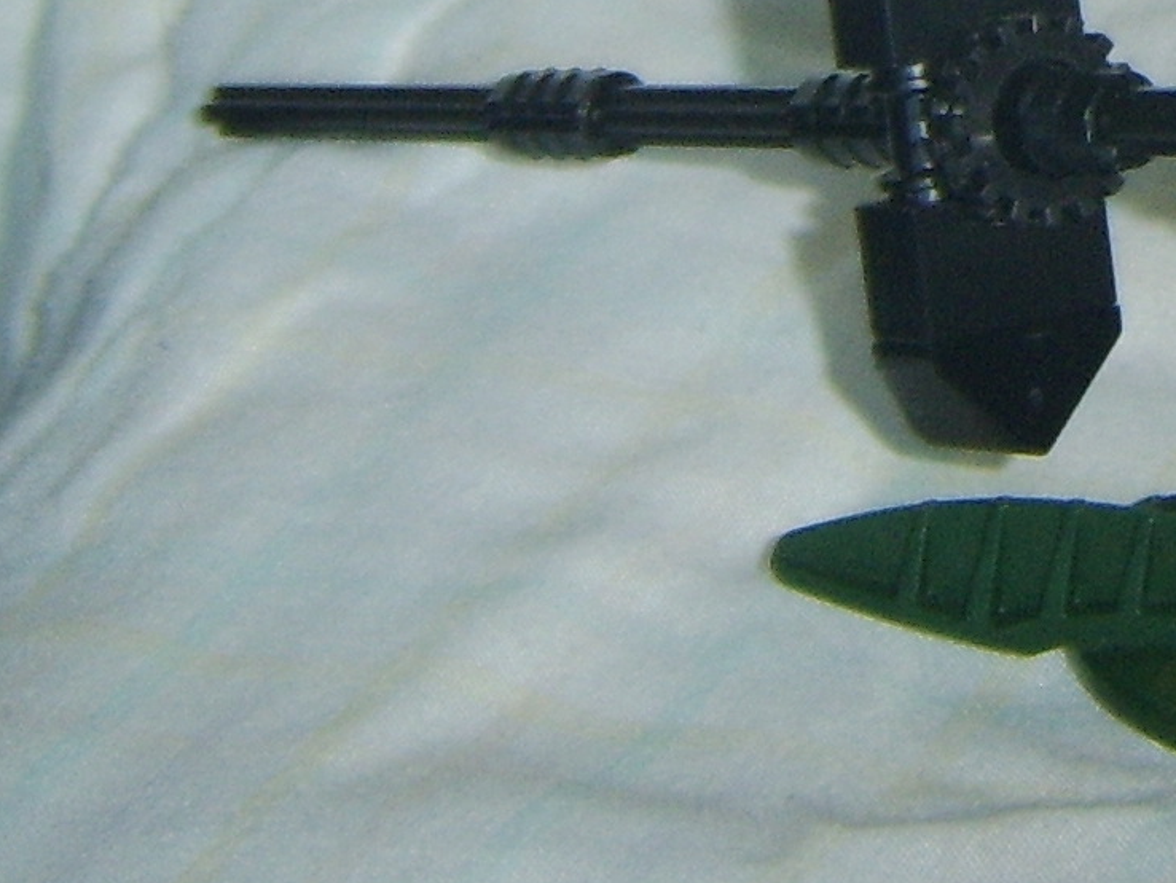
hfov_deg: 14.7
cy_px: -822
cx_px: 1469
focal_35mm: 129
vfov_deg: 10.6
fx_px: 4384
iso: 141
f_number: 2.7
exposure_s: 1/30
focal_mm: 8.13
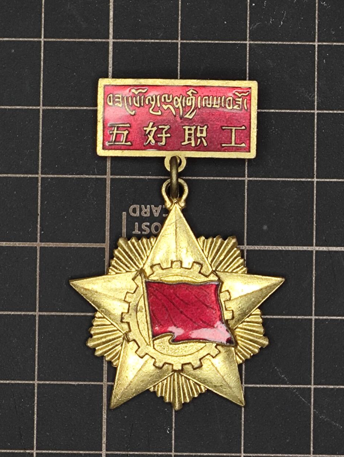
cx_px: 175
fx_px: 477
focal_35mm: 36
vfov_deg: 51.3
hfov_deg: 39.7
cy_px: 226
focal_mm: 4.71
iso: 107
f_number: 1.79
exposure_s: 1/50
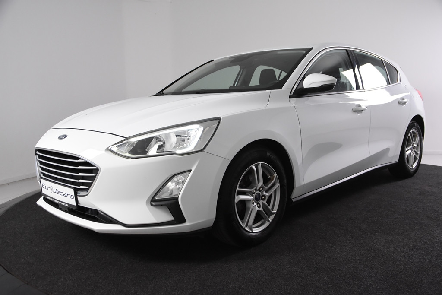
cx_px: 221
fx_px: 405
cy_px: 148
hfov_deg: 57.2
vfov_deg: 40.0
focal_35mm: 33
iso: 1600
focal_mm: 22
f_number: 5
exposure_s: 1/100
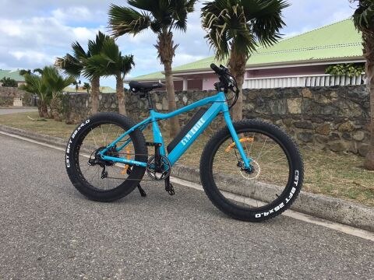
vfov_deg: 48.2
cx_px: 187
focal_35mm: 29
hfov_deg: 61.7
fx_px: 313
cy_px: 140
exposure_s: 1/641
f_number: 2.2
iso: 25
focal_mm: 4.15
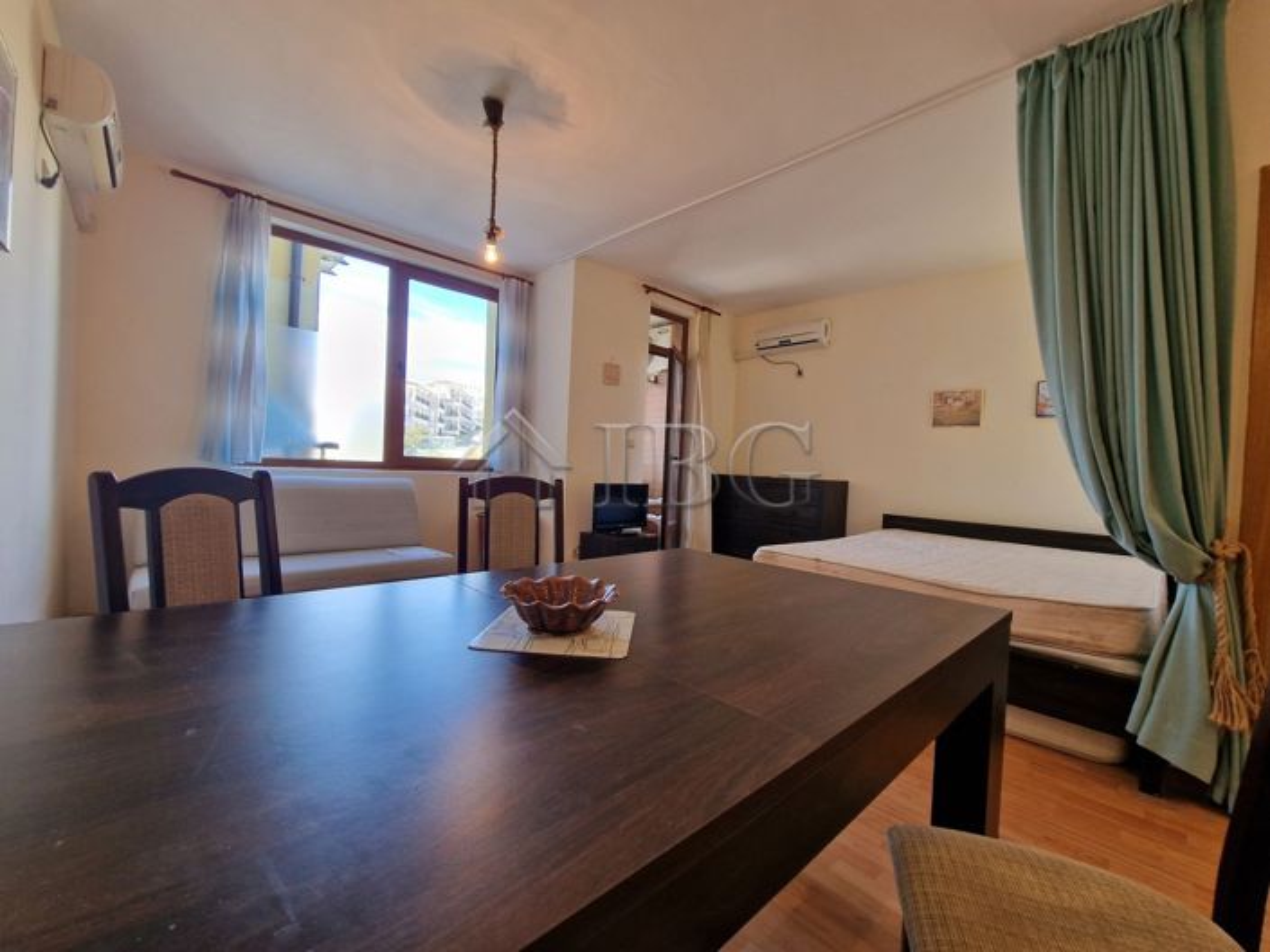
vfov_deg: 89.9
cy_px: 476
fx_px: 477
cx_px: 635
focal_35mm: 13
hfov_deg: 106.2
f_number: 2.2
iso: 100
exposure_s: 1/50
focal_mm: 2.2
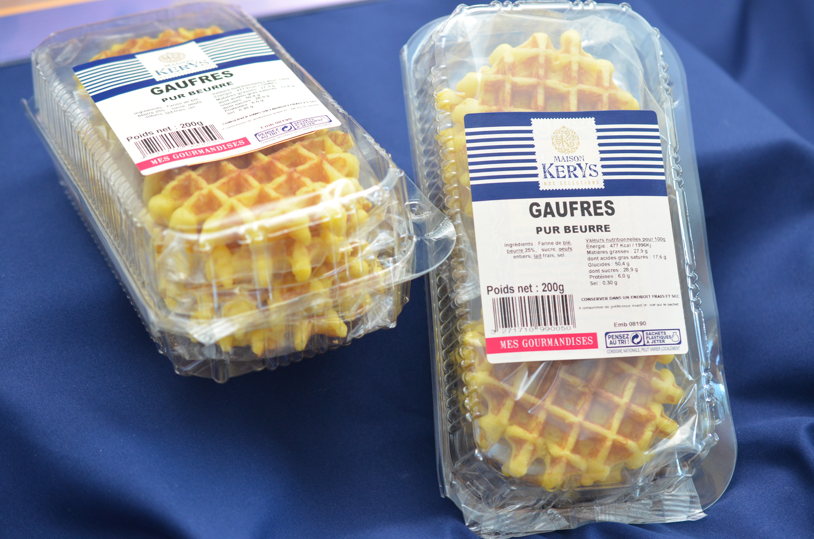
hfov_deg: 33.5
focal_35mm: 60
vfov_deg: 22.5
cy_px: 270
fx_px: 1354
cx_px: 407
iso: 720
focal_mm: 40
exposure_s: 1/60
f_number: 4
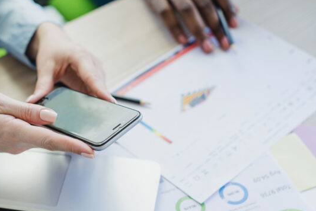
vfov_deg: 18.9
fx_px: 632
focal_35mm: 72
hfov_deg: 28.0
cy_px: 146
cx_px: 126
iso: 250
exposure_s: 1/125
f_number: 2.8
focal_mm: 50
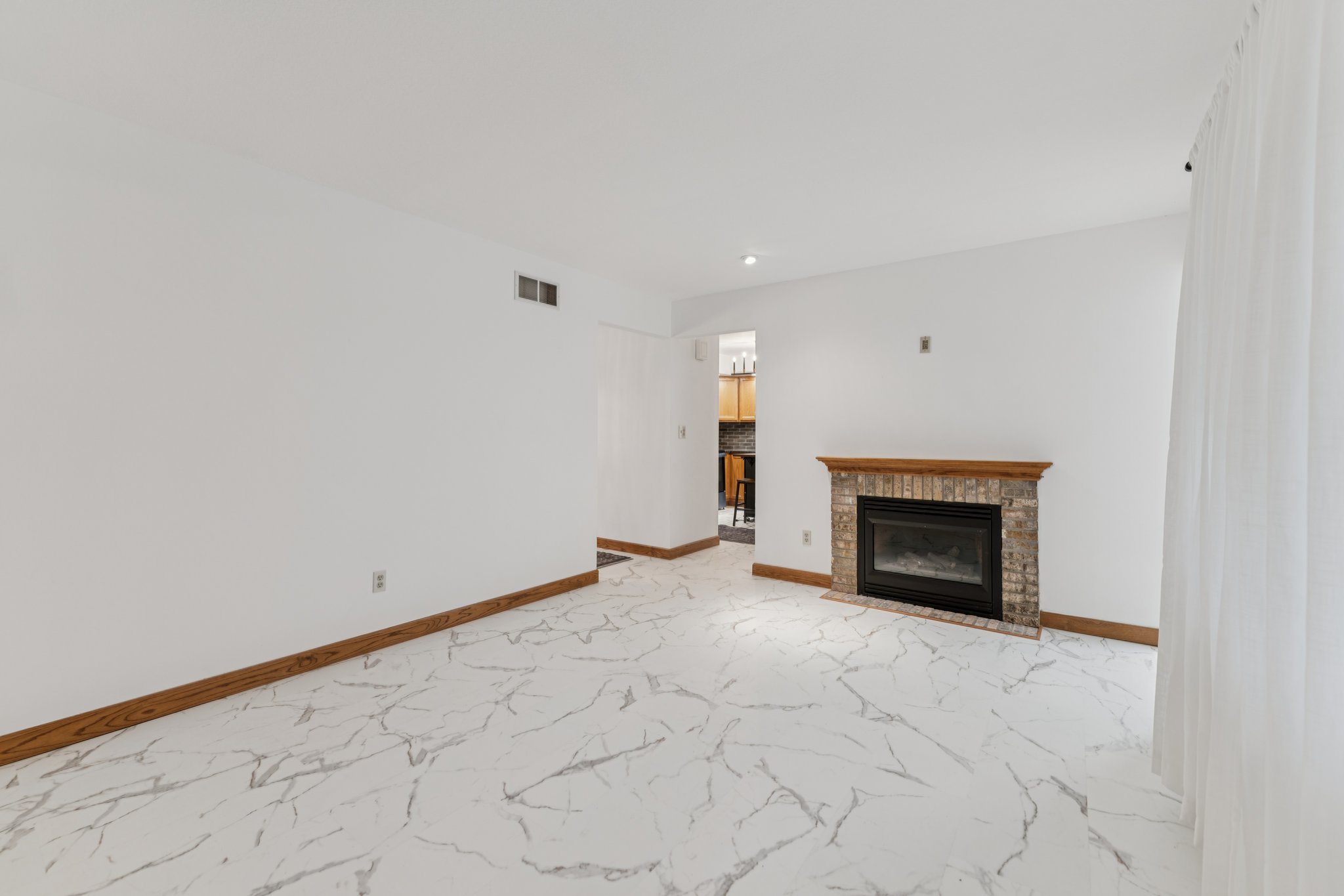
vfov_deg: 81.2
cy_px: 448
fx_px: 523
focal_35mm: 14
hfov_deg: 104.3
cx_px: 672
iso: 200
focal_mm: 14
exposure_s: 1/15
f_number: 4.5
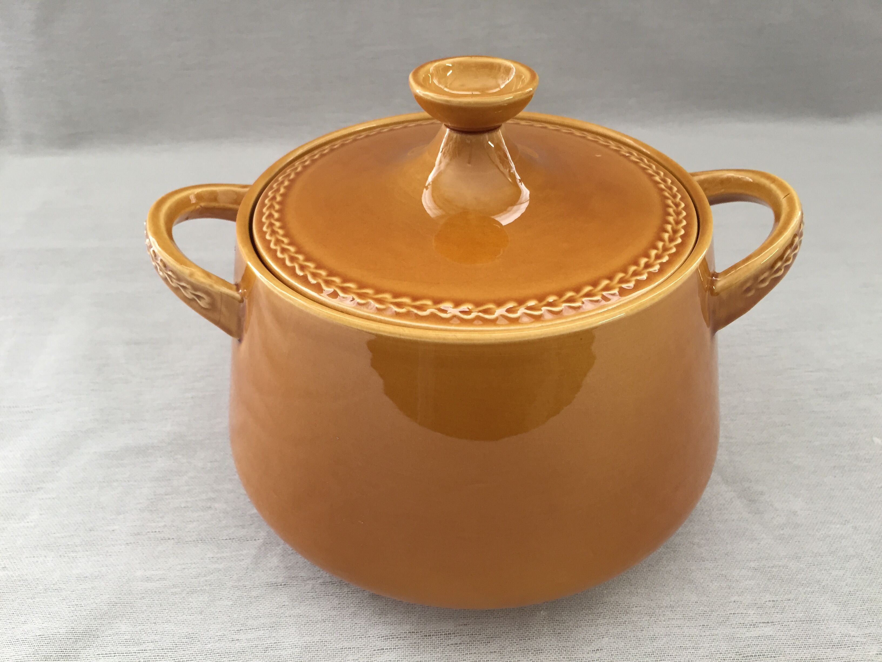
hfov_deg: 61.7
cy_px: 331
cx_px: 441
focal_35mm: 29
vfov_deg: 48.2
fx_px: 739
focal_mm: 4.15
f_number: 2.2
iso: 100
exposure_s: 1/33
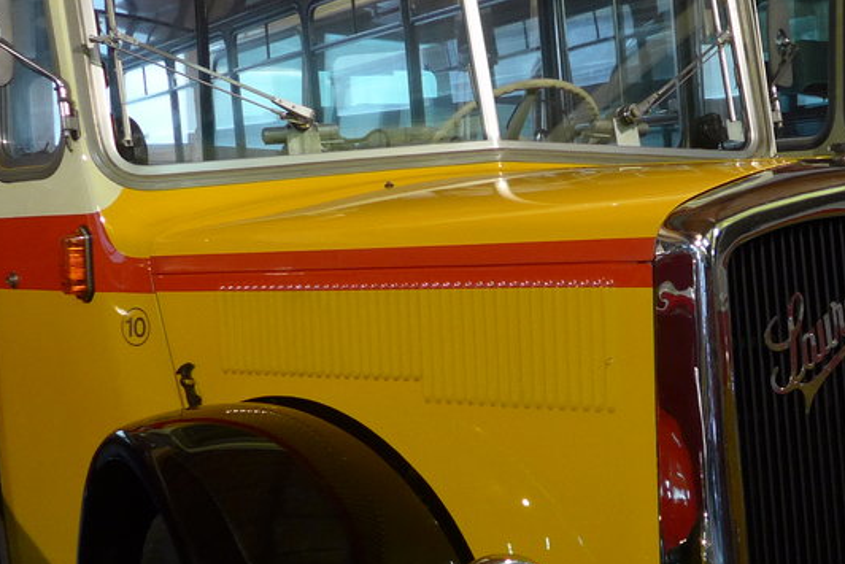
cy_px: 359
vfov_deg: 20.0
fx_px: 1596
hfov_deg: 29.6
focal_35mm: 68
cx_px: 511
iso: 400
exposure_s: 1/30
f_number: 2
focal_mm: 6
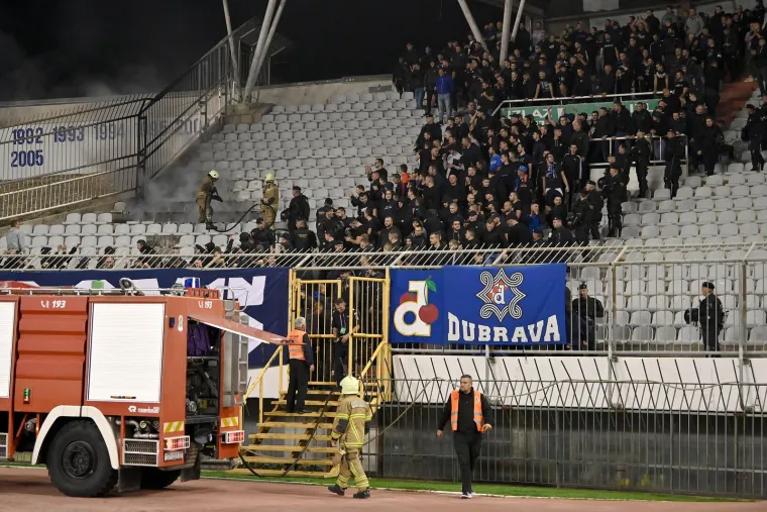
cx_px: 384
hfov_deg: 28.8
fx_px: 1492
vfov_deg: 19.5
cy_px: 256
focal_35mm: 70
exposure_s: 1/1000
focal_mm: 70
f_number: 2.8
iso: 2000
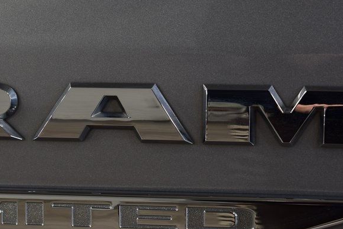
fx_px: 1267
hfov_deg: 15.4
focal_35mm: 133
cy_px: 143
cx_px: 94
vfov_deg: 10.3
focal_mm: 50
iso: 400
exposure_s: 1/15
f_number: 6.3
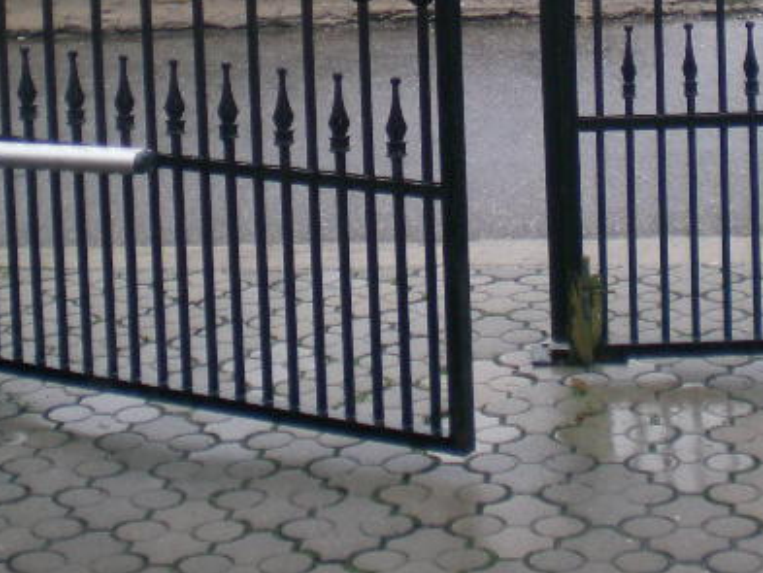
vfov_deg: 14.4
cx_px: 452
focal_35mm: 99
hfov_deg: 19.8
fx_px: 2183
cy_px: -157
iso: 109
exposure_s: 1/65.5
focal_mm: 6.3
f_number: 3.1
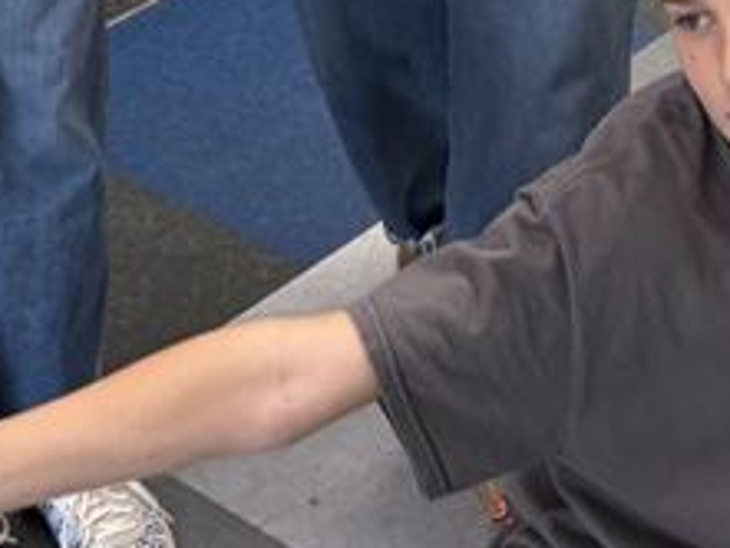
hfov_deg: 17.4
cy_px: -601
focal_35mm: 111
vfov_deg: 11.7
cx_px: 664
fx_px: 2342
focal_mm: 6.76
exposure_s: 1/60
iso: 160
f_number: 1.78
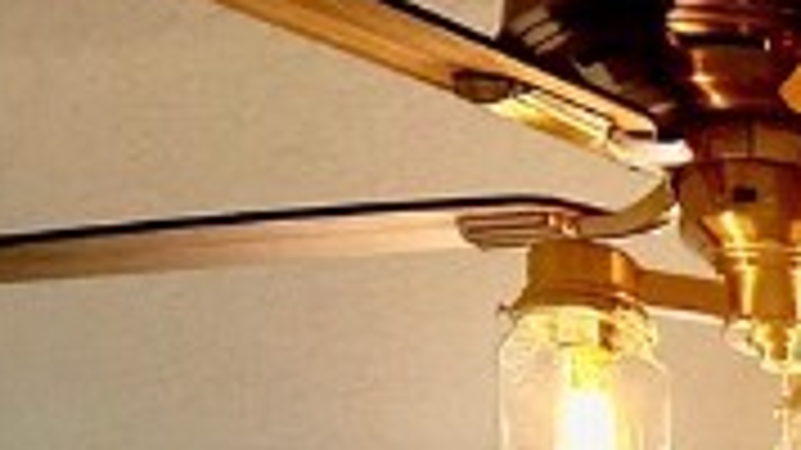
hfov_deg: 10.2
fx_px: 3461
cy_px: 1606
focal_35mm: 163
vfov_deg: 6.4
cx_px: 2282
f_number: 1.5
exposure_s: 1/215
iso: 50
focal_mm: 5.7
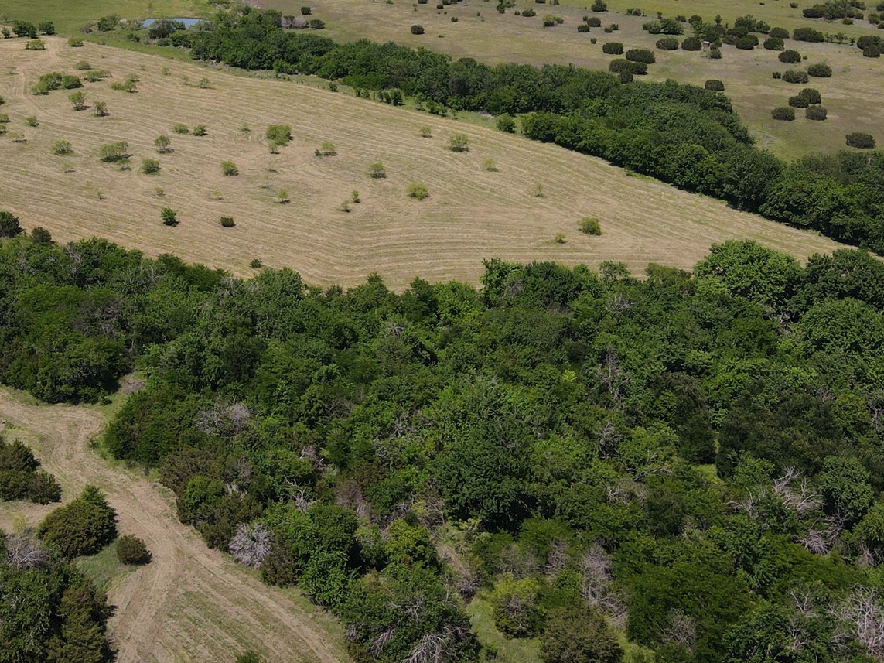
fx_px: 1098
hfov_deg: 43.1
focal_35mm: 43
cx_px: 275
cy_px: 190
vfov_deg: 33.1
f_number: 2.8
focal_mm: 4.5
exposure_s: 1/725
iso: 100
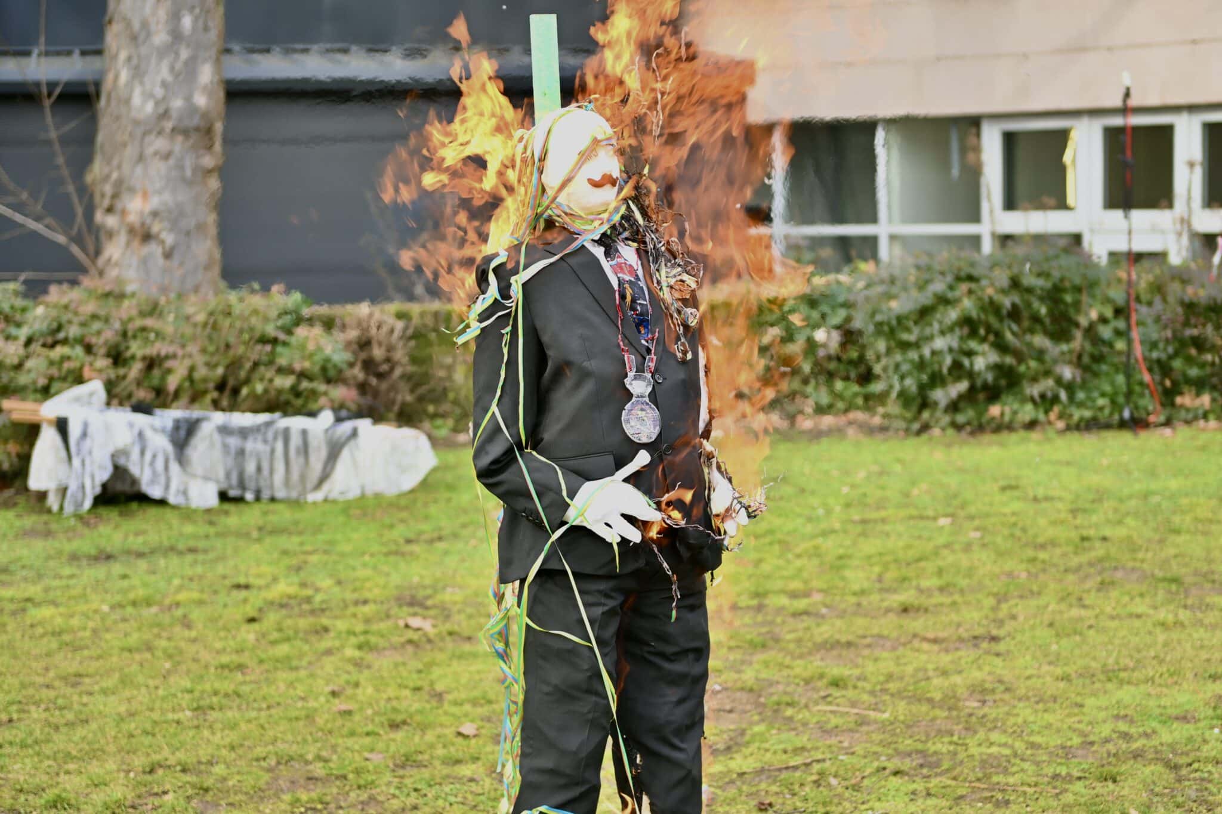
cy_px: 407
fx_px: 2376
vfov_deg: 19.5
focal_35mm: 70
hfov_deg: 28.8
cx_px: 611
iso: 100
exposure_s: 1/160
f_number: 4
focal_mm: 70
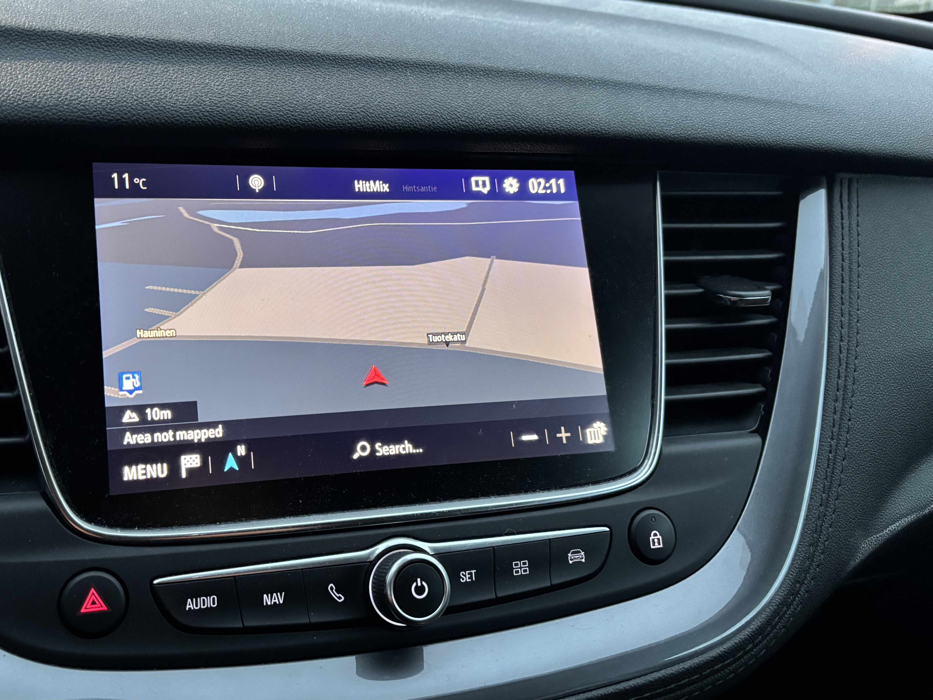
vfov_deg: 42.9
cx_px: 346
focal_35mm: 33
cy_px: 336
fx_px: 889
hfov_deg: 54.7
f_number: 1.6
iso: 500
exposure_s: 1/40
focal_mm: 5.96
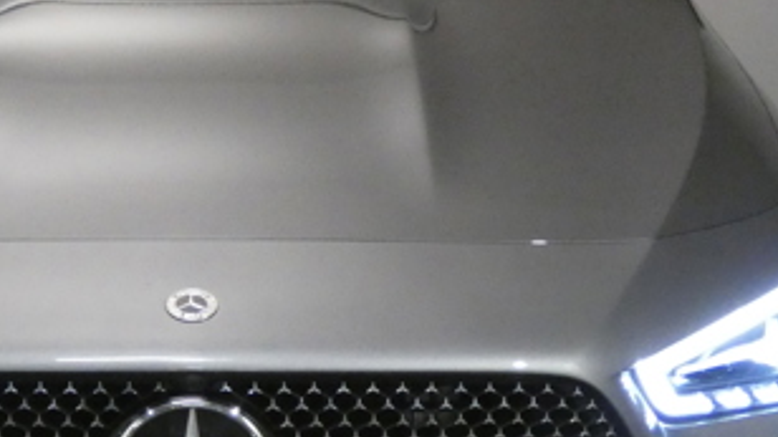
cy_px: 285
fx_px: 2681
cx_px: 197
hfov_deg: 16.4
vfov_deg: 9.3
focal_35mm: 130
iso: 1250
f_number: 3.8
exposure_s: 1/80
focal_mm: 8.2
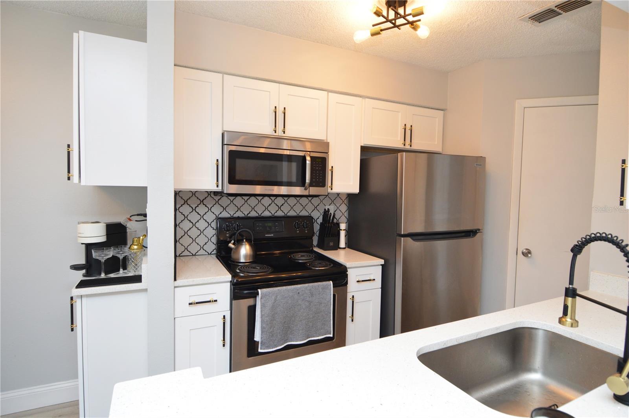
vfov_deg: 67.3
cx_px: 314
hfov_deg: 90.1
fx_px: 314
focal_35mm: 18
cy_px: 209
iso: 560
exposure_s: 1/60
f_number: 4
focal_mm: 12
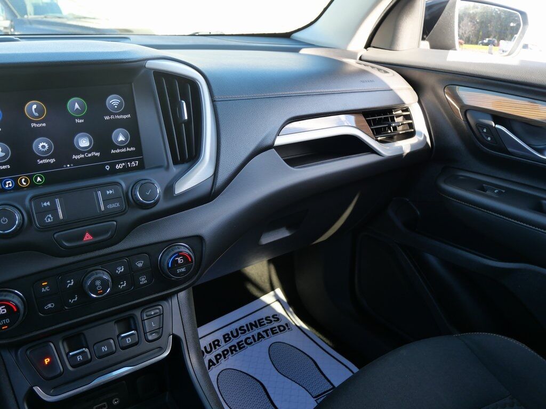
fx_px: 379
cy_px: 204
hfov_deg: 71.6
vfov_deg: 56.8
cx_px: 273
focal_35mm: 24
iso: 200
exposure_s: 1/100
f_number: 3.5
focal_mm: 12
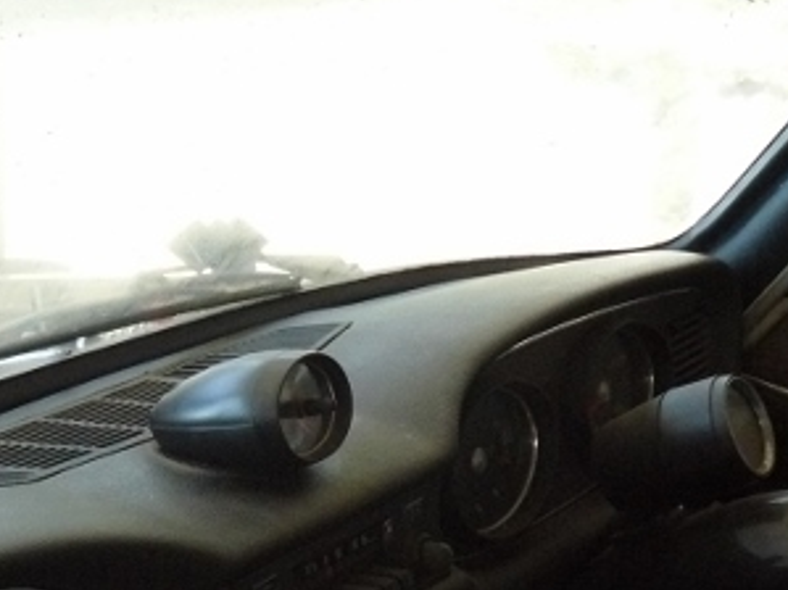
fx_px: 1752
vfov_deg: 18.6
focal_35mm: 77
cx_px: 111
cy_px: 593
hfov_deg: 24.7
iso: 400
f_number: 2.8
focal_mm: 6
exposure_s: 1/125
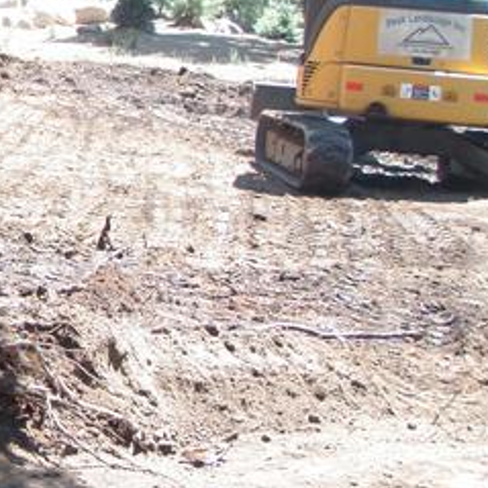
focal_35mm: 90
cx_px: -153
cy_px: 163
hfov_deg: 18.0
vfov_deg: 19.2
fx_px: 1435
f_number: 3.5
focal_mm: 6.7
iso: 80
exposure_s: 1/125
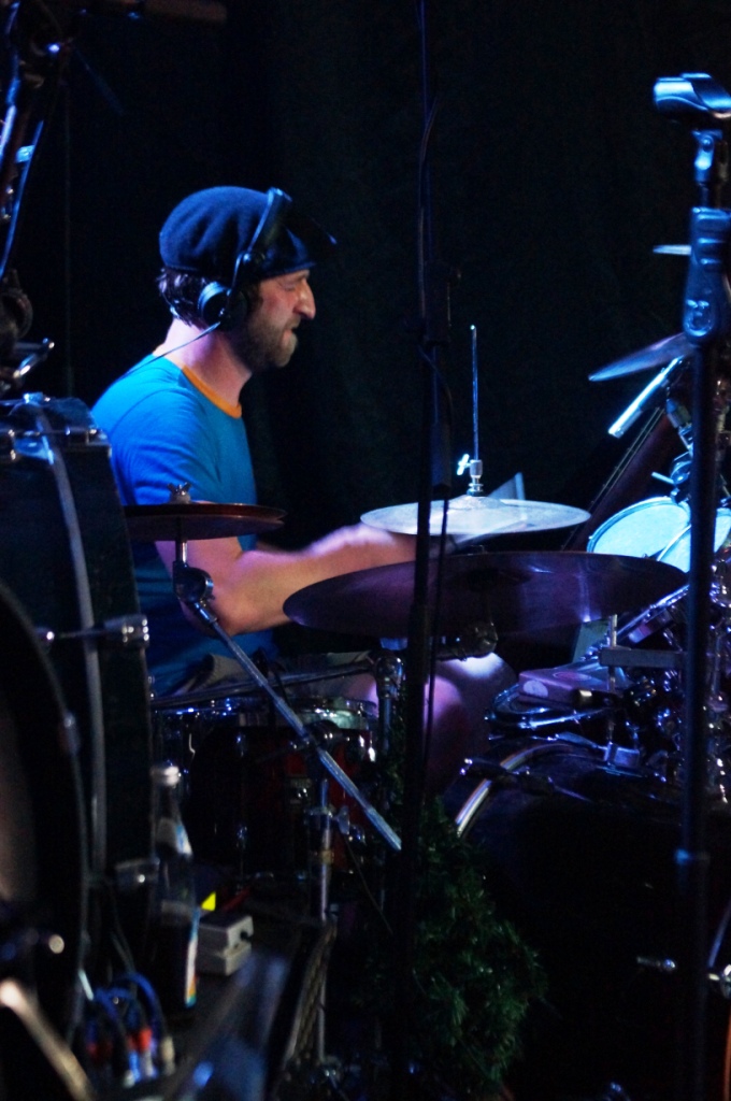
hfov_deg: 11.4
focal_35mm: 120
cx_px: 366
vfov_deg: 17.1
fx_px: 3665
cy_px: 550
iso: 3200
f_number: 5.6
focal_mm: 80
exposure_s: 1/30
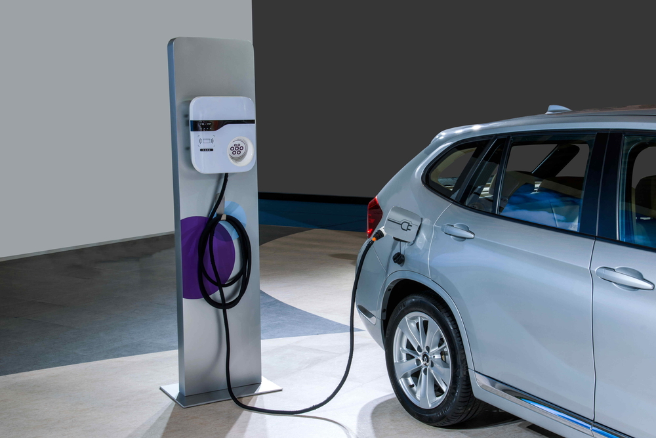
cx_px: 328
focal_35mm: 48
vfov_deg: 28.1
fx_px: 875
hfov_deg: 41.1
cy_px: 219
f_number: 18
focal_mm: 48
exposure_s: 1/3
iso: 100
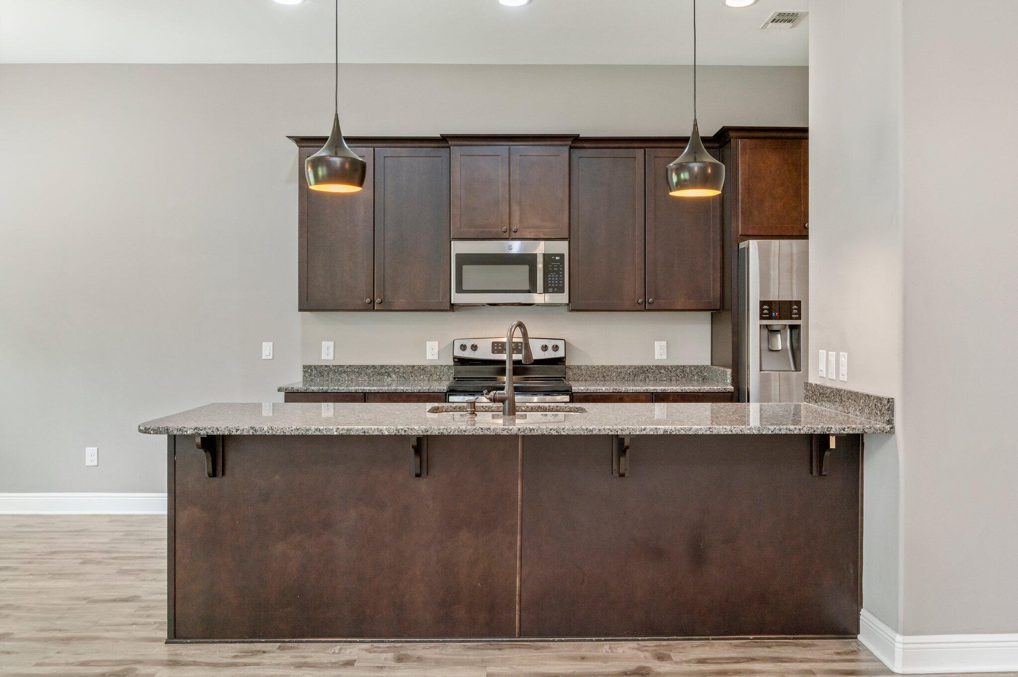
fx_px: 848
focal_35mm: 30
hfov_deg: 62.0
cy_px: 338
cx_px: 509
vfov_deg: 43.5
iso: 500
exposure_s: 1/25
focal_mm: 30
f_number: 8
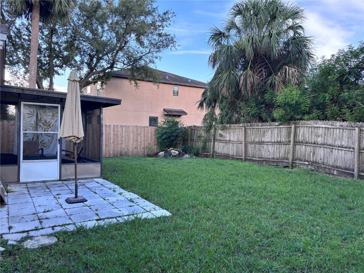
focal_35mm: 26
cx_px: 182
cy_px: 136
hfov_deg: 67.3
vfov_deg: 53.1
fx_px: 273
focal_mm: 5.96
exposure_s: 1/278
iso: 50
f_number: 1.6
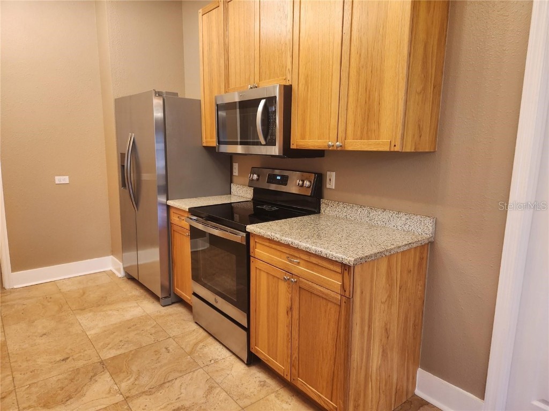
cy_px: 206
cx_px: 274
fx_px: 365
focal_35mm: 23
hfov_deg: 73.9
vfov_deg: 58.9
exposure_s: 1/120
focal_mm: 5.4
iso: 160
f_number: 1.8
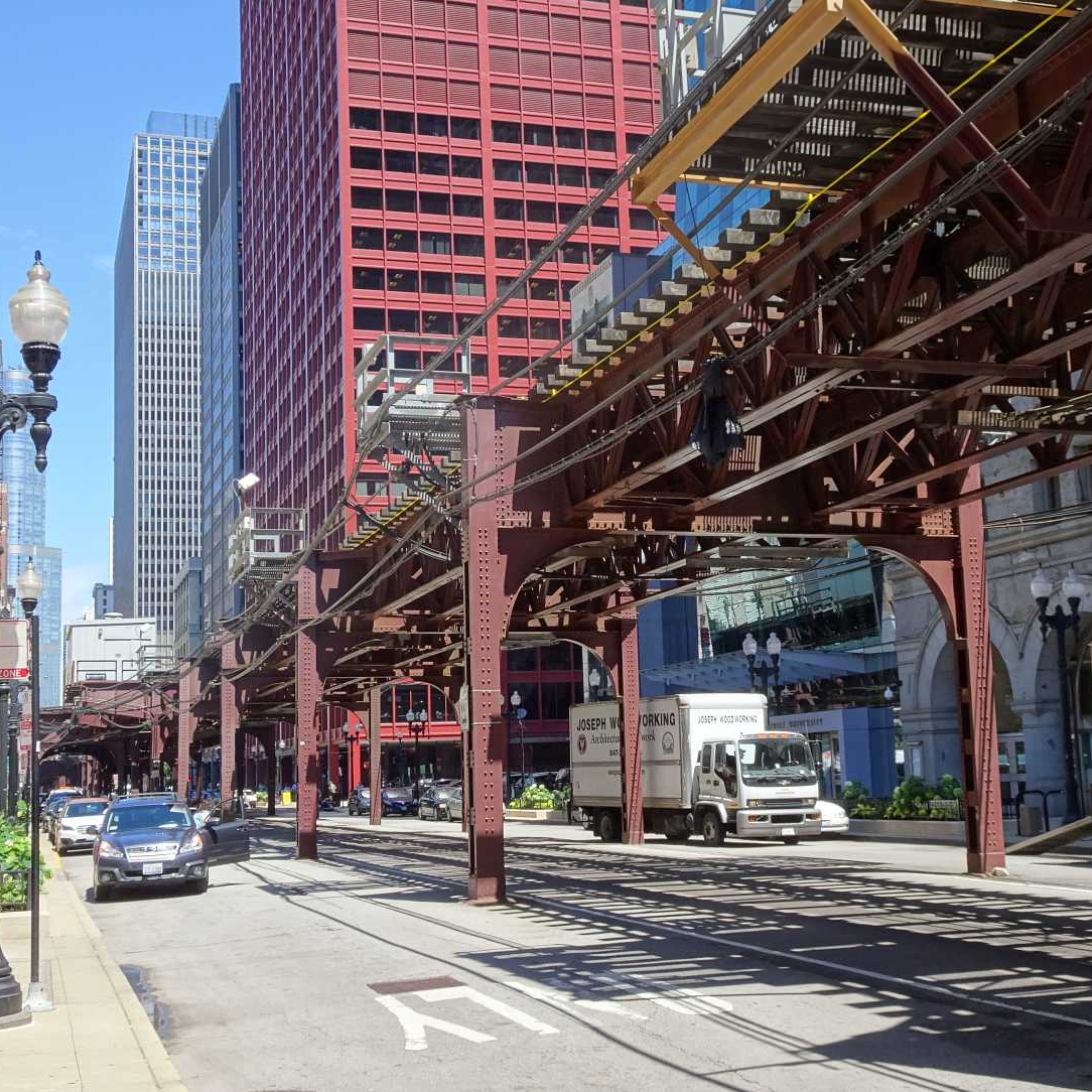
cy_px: 543
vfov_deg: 38.3
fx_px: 1570
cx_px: 584
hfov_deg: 38.3
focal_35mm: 44
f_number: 4
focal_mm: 6.37
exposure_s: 1/200
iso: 80
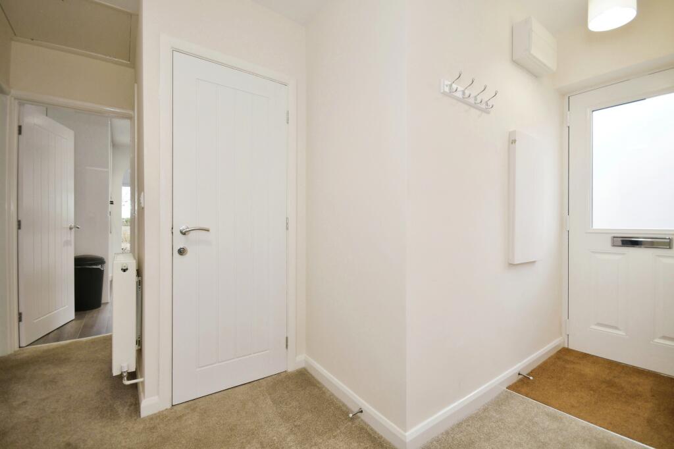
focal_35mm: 15
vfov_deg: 77.3
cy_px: 224
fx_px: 281
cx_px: 337
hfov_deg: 100.4
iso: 400
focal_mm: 10
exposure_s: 1/30
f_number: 8
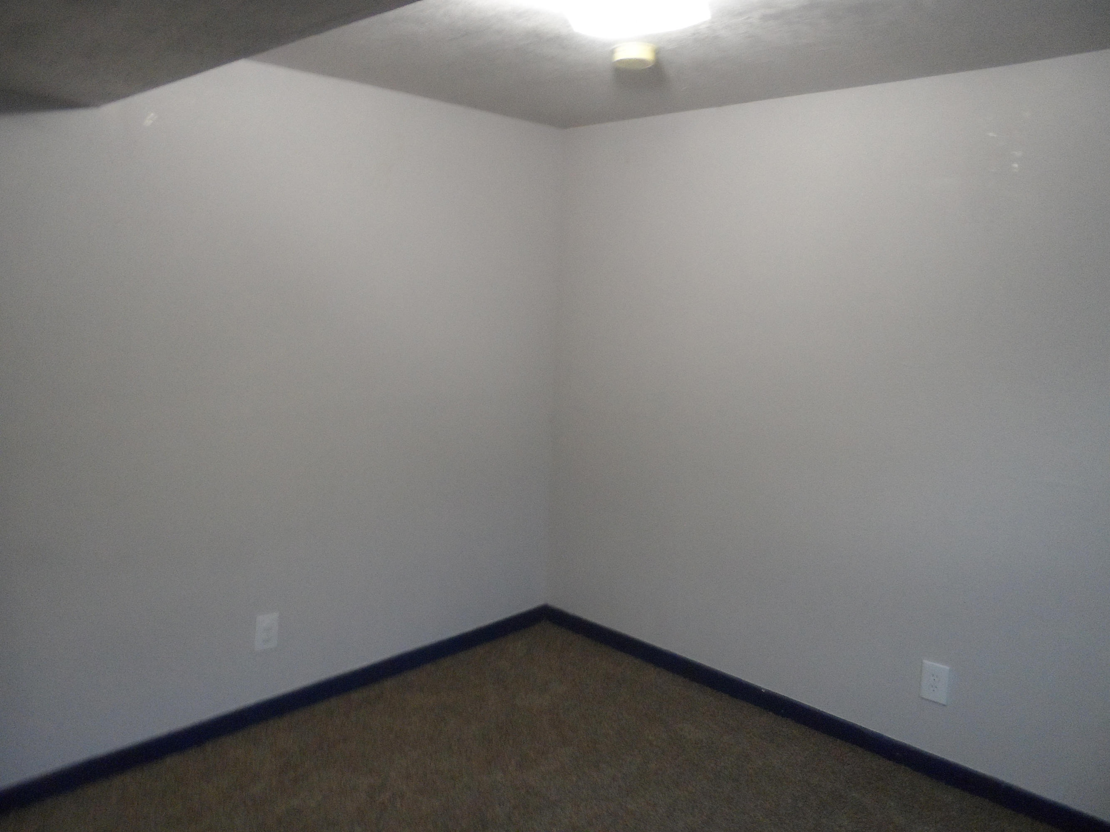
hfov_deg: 71.6
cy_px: 416
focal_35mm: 24
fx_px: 770
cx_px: 555
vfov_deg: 56.8
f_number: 3.2
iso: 480
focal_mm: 4
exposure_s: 1/30
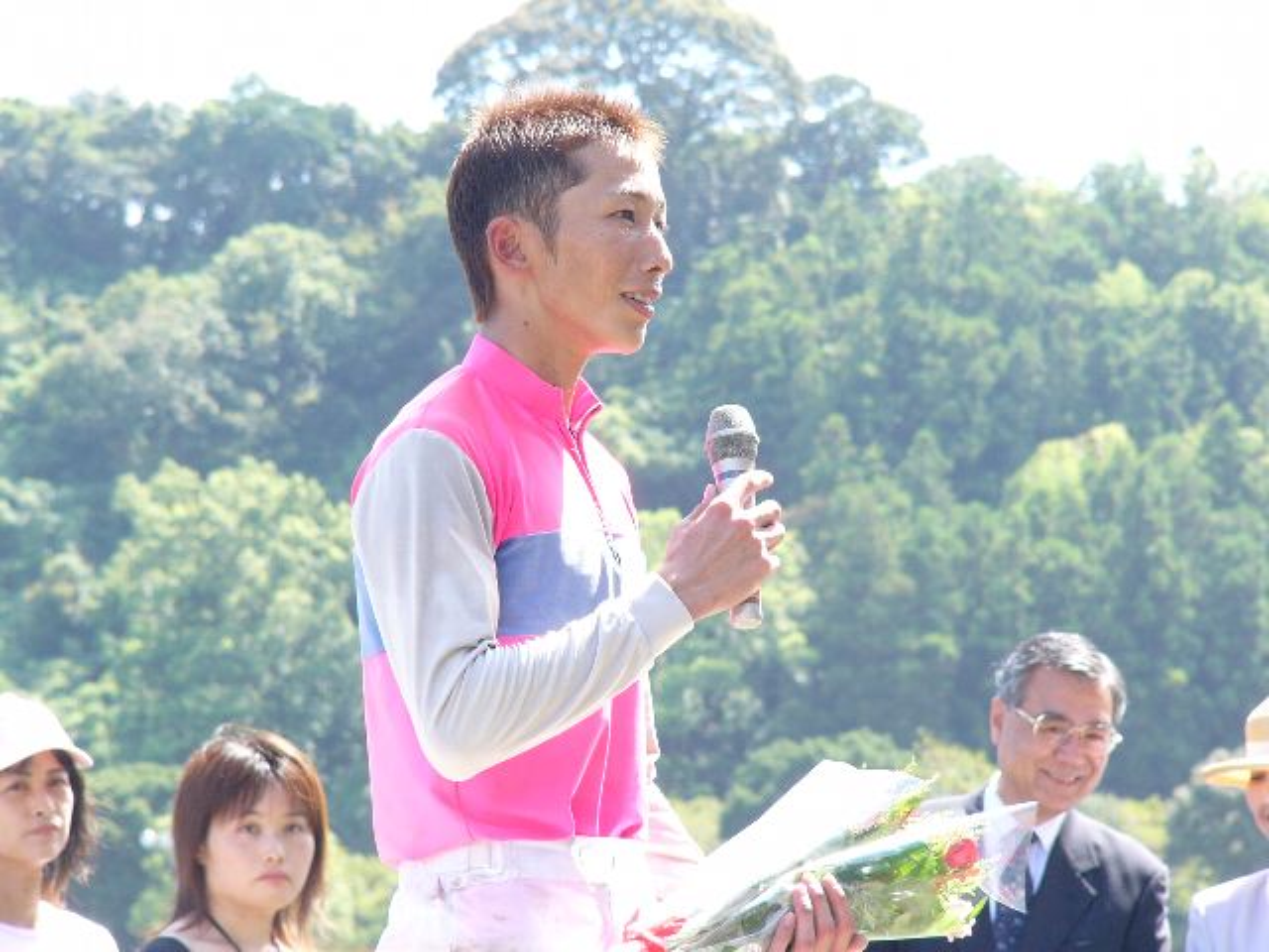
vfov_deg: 6.2
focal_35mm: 240
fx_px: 8798
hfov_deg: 8.2
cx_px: 634
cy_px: 476
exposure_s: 1/60
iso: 50
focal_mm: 39.9
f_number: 3.3
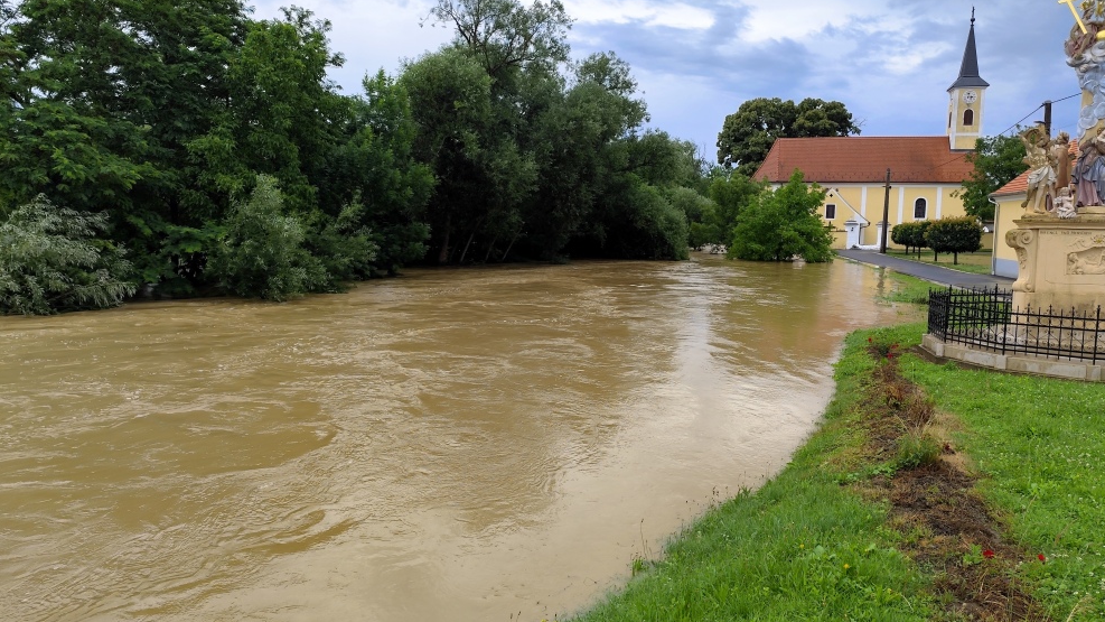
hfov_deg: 71.9
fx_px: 762
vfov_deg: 44.4
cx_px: 549
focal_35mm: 26
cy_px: 301
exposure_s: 1/886
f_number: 1.65
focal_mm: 6.14
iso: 50
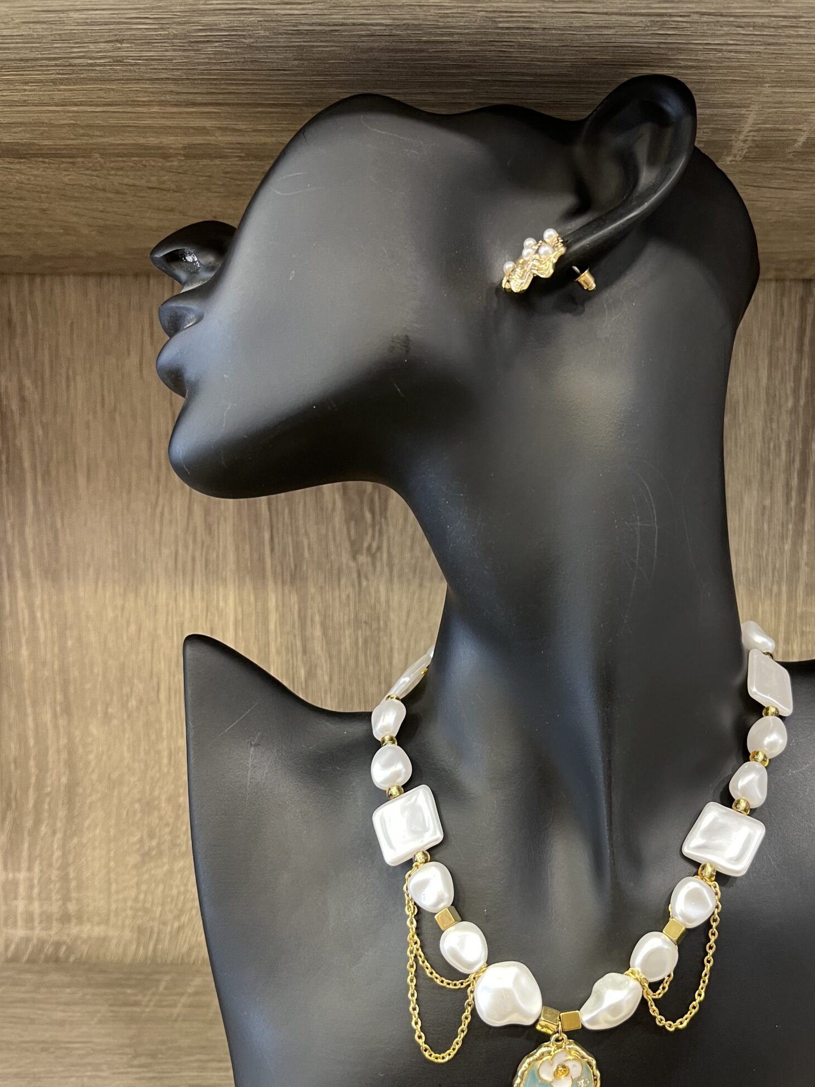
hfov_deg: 41.4
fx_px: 1068
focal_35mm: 34
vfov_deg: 53.6
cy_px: 642
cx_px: 526
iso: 125
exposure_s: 1/50
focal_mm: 5.1
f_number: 1.6
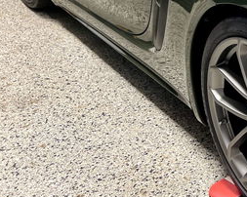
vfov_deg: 18.8
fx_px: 562
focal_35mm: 77
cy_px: -40
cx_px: 362
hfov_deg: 21.2
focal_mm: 5.7
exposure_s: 1/60
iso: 80
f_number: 1.5
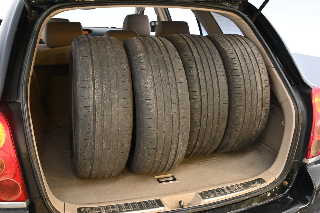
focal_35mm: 38
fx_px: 333
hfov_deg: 51.3
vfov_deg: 35.5
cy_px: 106
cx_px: 160
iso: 2800
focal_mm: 25
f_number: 4.2
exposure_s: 1/40
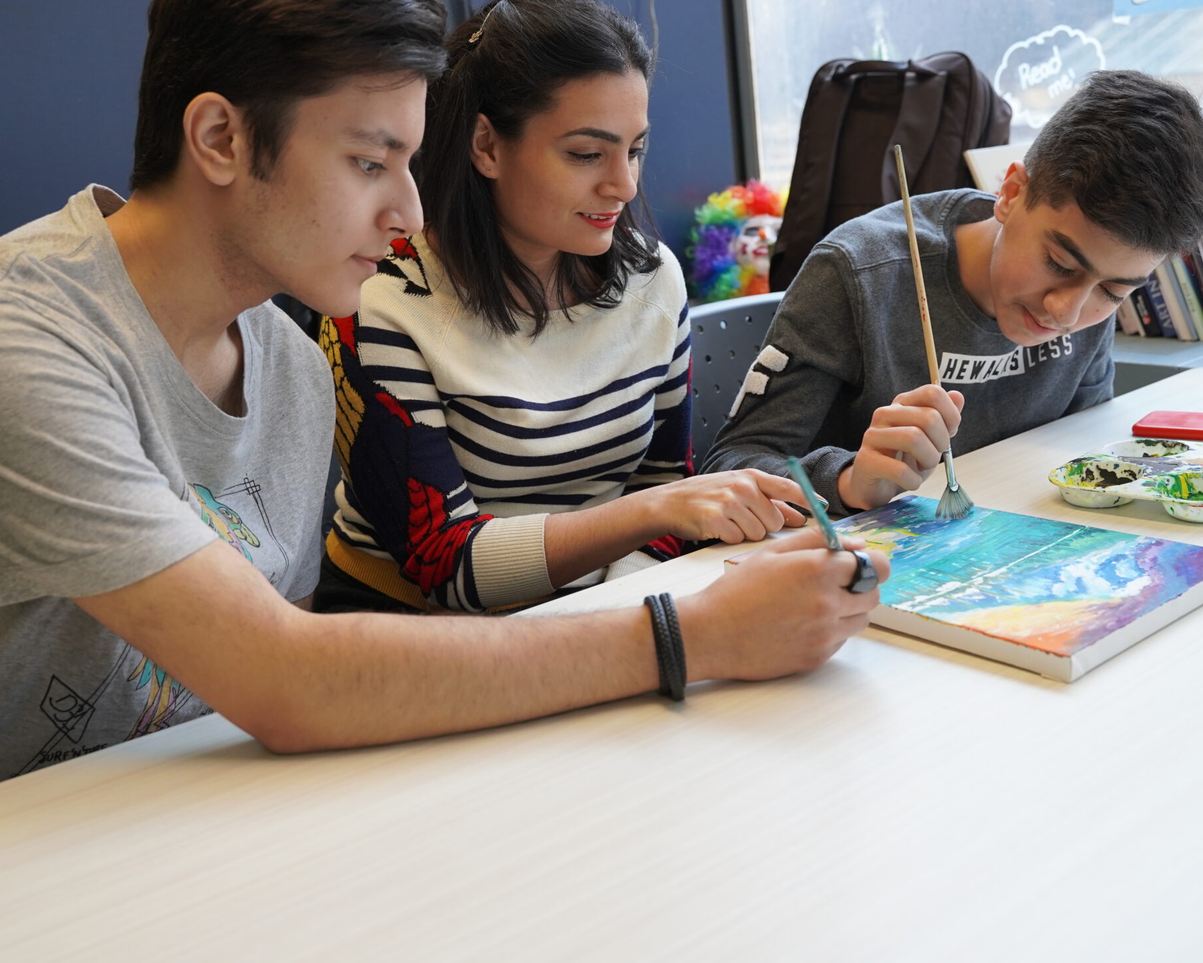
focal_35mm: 37
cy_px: 411
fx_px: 1318
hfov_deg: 49.1
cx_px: 600
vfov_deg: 40.0
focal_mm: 28
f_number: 4
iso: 1000
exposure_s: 1/160
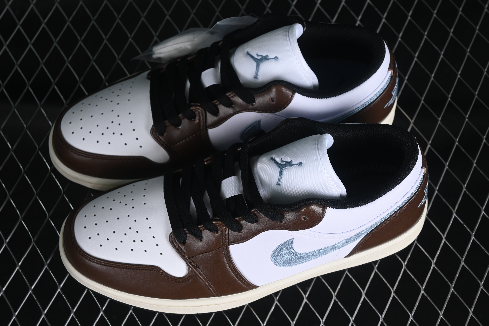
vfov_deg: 18.2
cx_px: 244
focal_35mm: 75
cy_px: 163
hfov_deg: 27.0
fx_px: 1019
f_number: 7.1
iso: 160
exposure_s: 1/60
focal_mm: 50
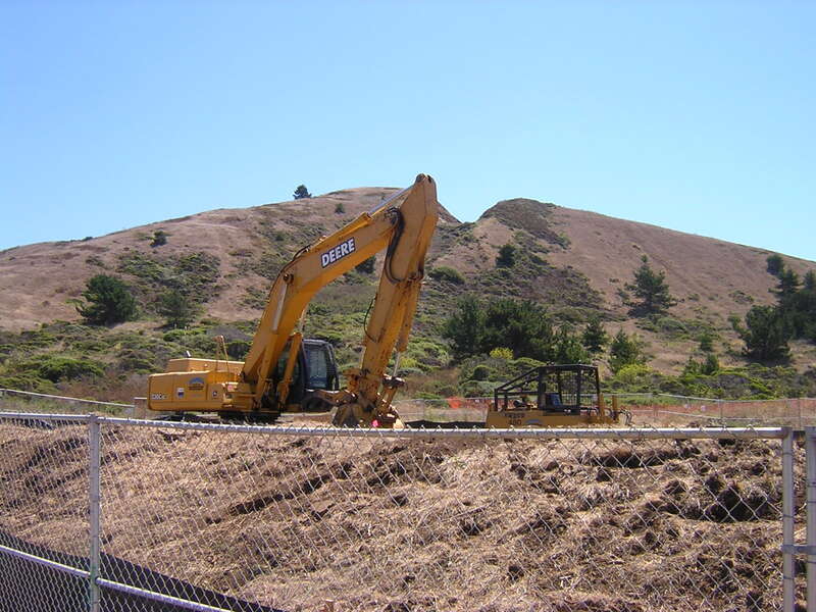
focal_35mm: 36
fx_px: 849
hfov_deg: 51.4
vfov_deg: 39.7
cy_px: 306
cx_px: 408
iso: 100
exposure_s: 1/228
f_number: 5.2
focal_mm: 4.7
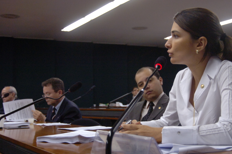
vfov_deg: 24.1
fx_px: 360
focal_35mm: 56
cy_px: 83
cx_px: 132
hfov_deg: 35.6
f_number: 3.8
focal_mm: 32
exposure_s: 1/100
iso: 1000
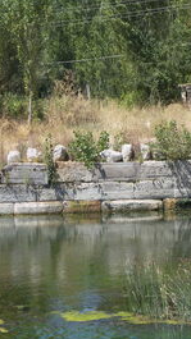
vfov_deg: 14.3
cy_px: 170
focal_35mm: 150
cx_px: 124
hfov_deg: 8.1
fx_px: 1351
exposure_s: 1/400
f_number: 4
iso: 50
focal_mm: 21.4
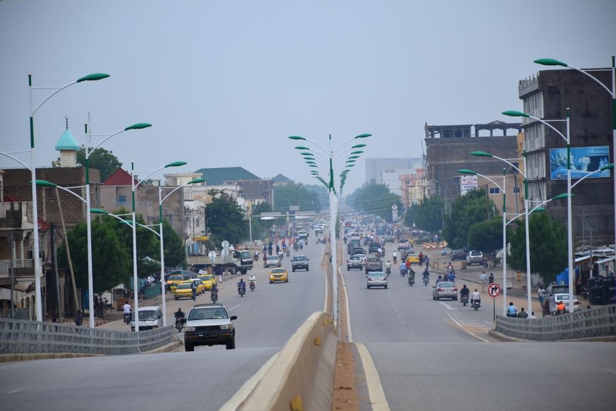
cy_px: 206
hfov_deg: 9.7
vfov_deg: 6.5
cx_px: 307
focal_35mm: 212
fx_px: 3628
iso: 200
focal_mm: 140
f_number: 5.6
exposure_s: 1/500
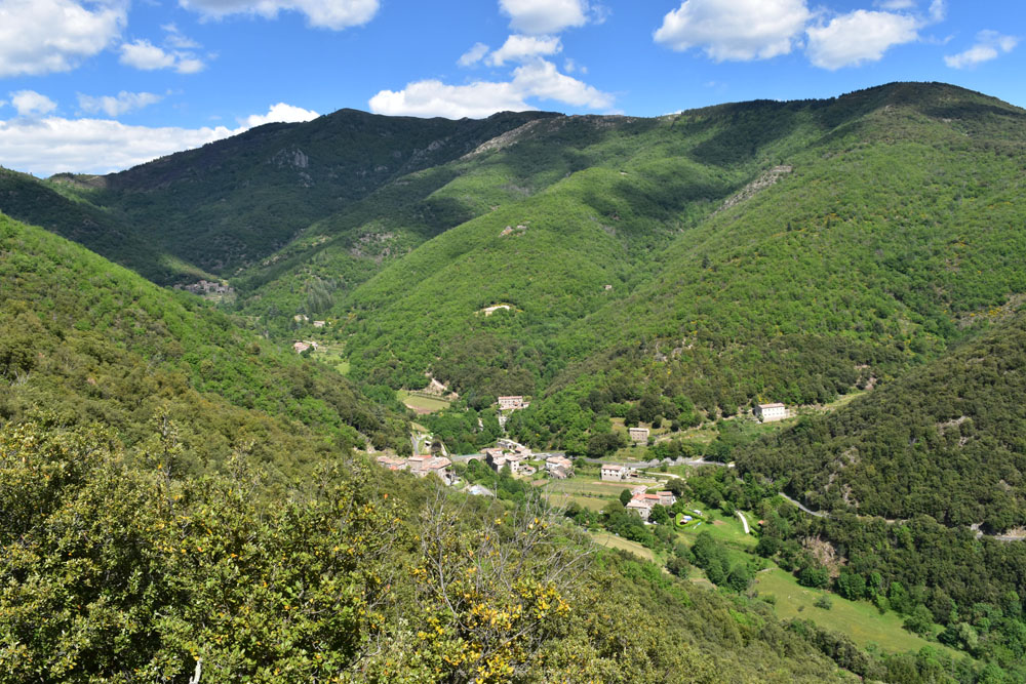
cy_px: 342
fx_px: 770
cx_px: 513
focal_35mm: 27
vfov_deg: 47.9
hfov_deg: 67.4
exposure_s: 1/320
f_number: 14
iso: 400
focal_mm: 18
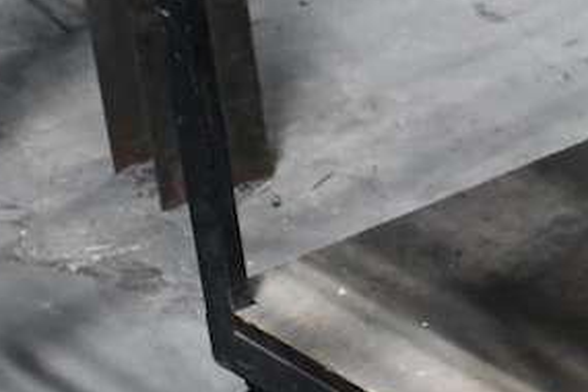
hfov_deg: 13.2
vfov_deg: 9.3
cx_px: 858
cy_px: 269
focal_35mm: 148
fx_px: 2417
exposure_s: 1/125
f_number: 3.8
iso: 2500
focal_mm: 22
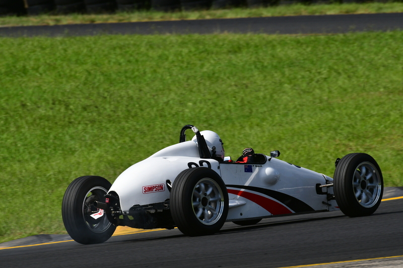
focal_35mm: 720
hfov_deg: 2.9
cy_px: 134
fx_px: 8058
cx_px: 202
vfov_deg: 1.9
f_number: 11
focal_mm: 480
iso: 250
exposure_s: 1/640
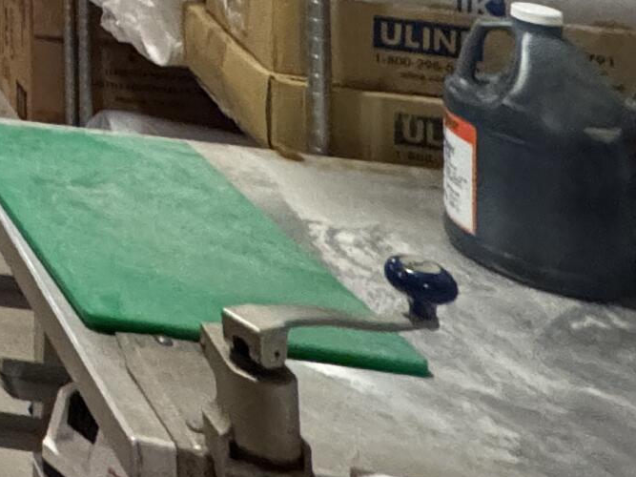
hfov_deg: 18.0
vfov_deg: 17.6
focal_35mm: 63
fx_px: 1157
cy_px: -438
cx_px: -694
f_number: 2.2
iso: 800
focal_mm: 2.22
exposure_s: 1/60
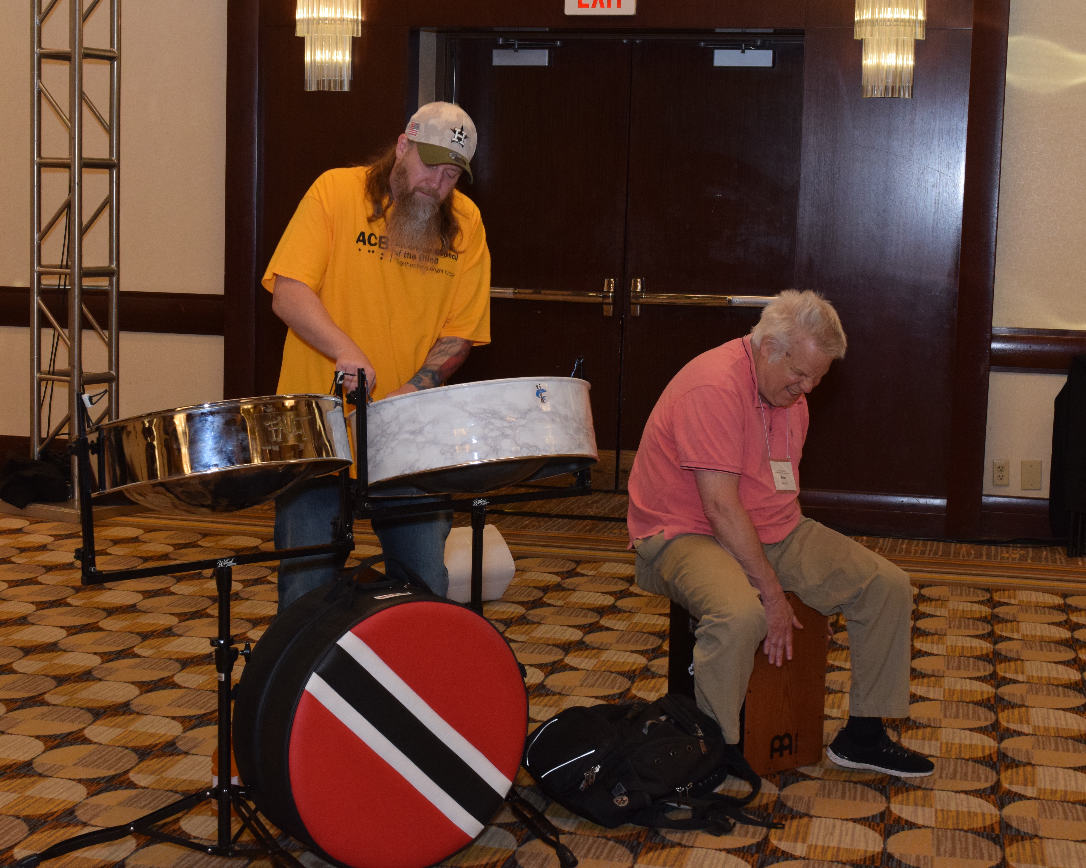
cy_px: 434
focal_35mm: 60
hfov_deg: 31.6
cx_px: 471
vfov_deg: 25.6
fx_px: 1915
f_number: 8
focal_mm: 35
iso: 1600
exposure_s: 1/60
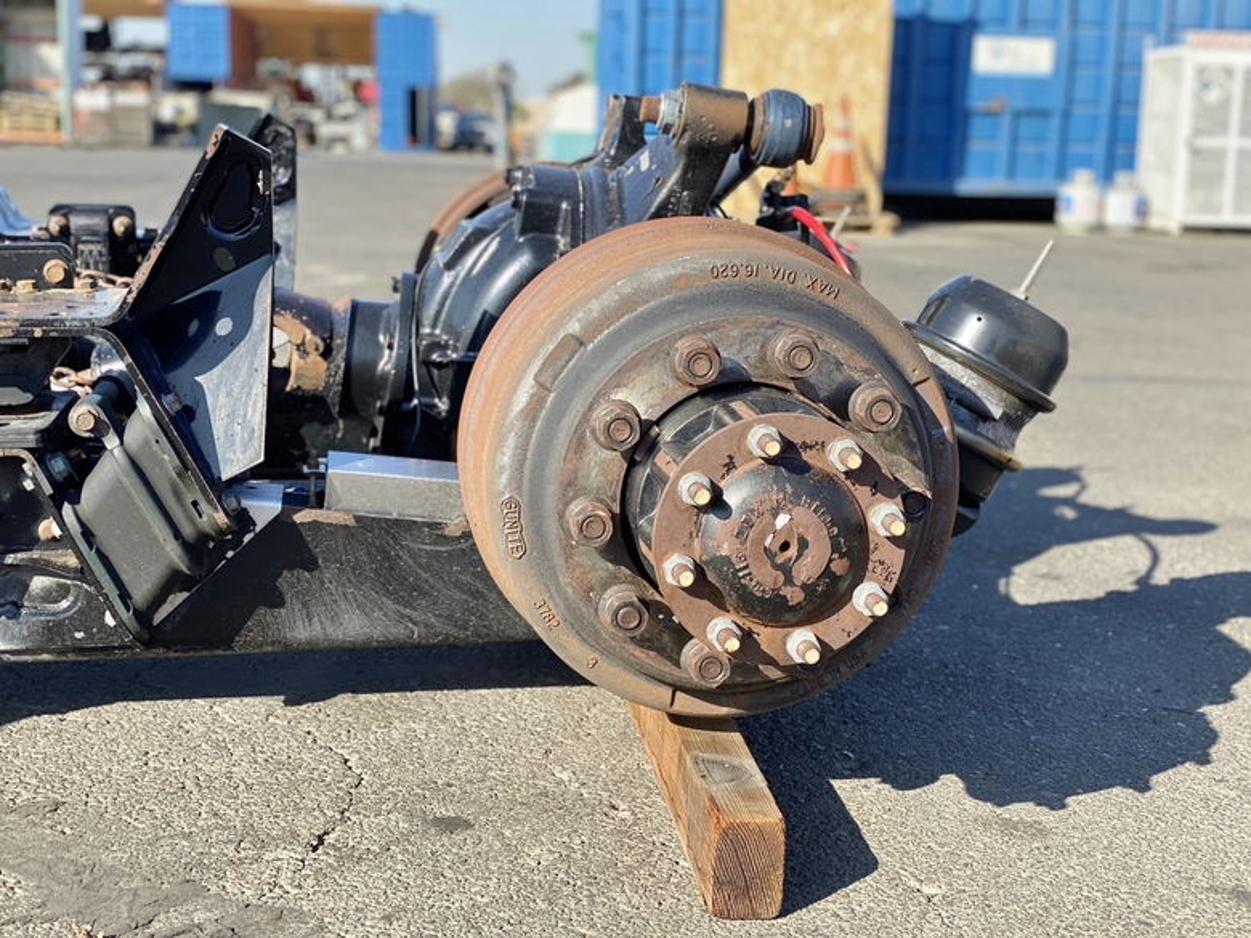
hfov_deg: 36.8
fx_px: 1879
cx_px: 626
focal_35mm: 52
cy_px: 469
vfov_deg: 28.0
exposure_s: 1/484
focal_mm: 6
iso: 20
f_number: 2
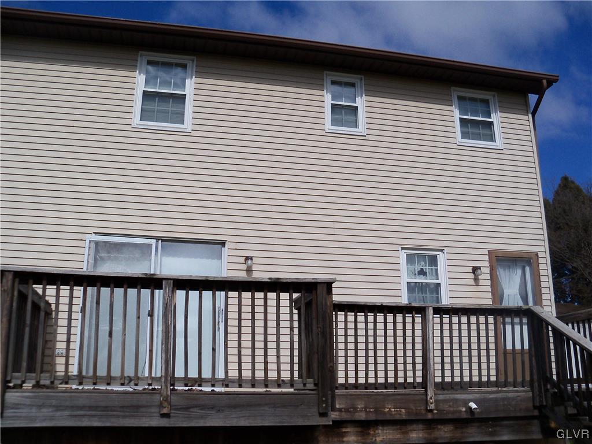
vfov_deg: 40.7
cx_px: 296
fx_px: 599
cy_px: 222
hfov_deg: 52.6
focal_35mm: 35
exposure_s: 1/800
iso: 80
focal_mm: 6.2
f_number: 6.2
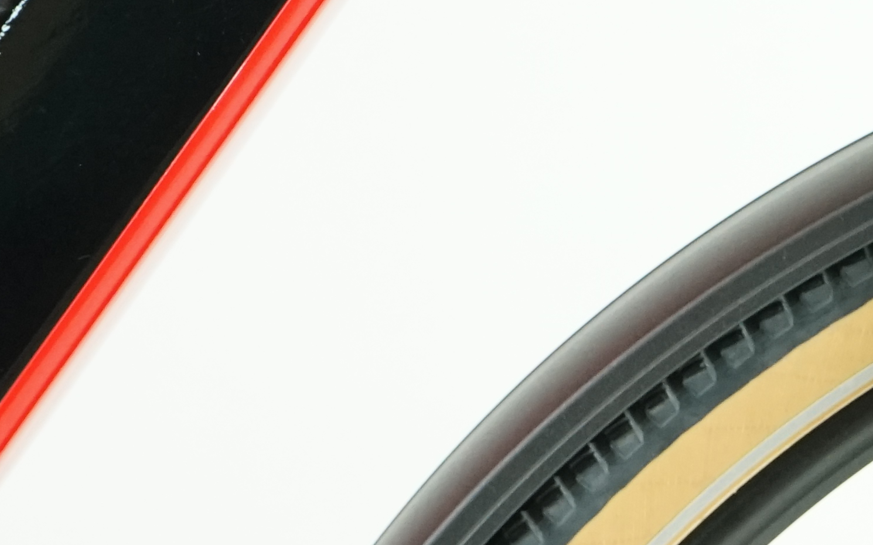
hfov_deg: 12.9
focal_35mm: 156
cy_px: 335
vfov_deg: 8.4
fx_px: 3711
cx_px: 1165
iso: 2500
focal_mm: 38
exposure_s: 1/200
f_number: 5
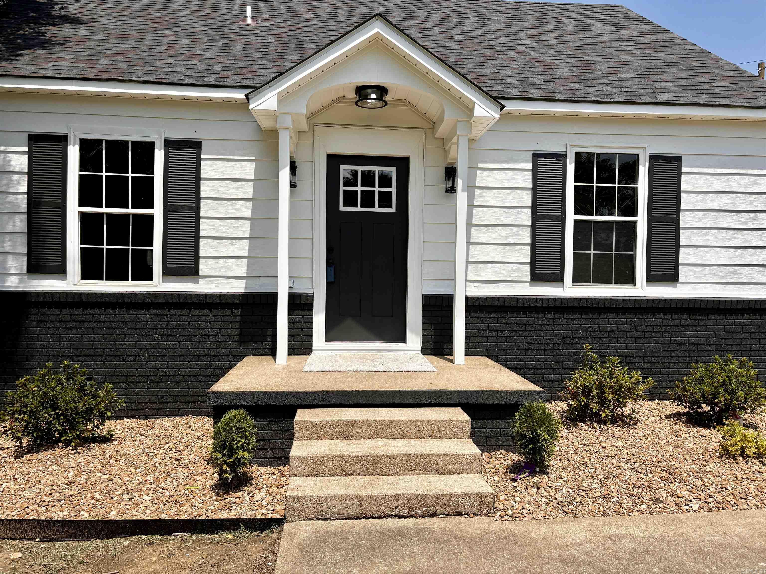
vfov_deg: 53.1
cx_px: 383
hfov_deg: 67.3
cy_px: 287
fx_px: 575
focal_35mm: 26
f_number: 1.6
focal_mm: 5.96
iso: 50
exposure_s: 1/4255
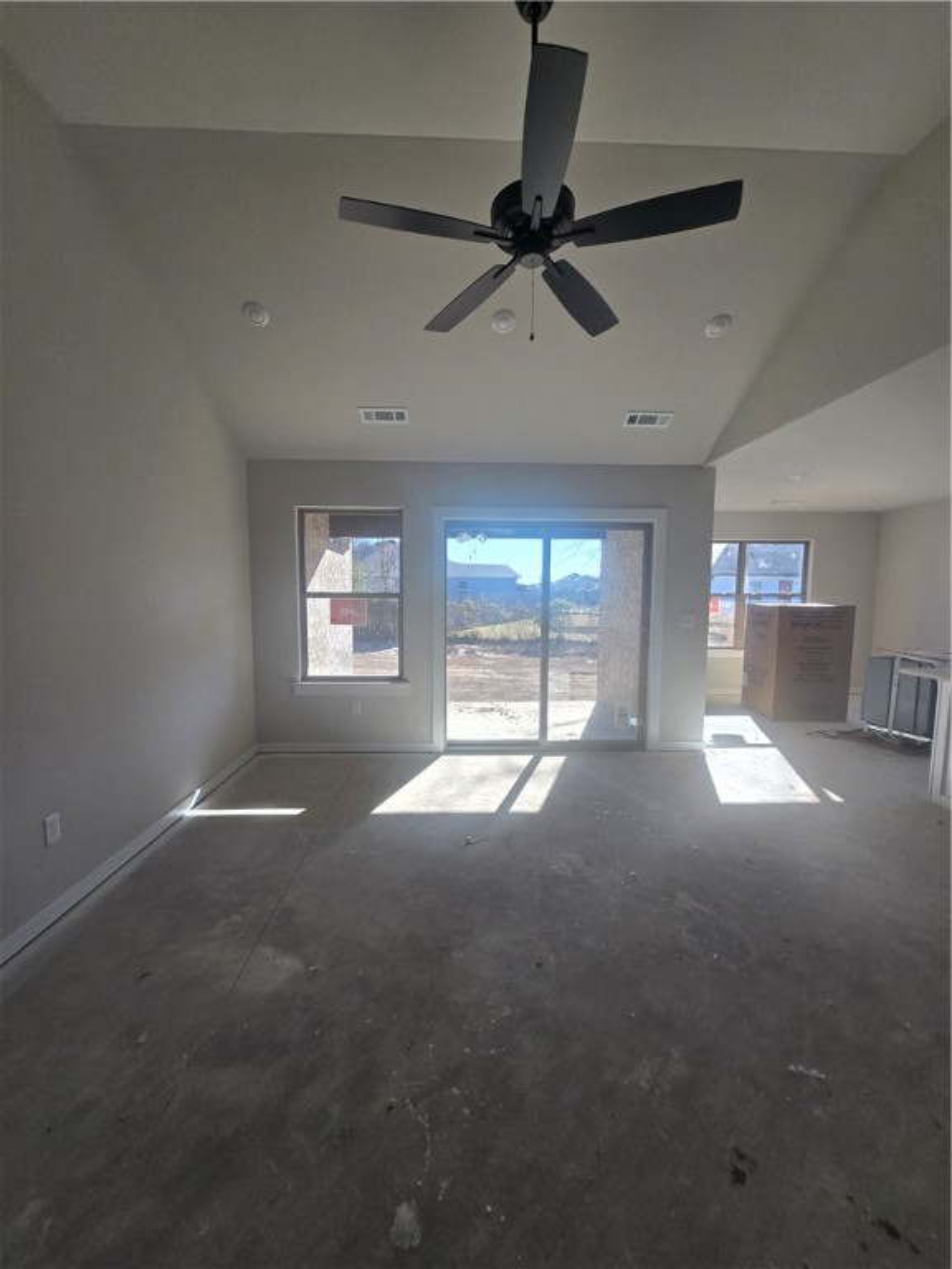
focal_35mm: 13
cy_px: 634
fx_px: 477
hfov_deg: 89.9
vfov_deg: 106.2
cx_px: 476
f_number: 2.2
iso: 50
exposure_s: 1/365
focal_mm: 2.2
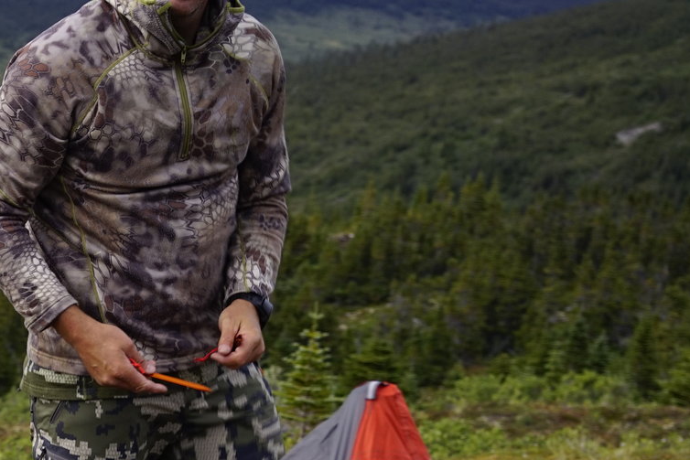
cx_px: -161
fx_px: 2224
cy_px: 463
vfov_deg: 11.7
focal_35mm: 116
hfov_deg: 16.8
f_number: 4
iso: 200
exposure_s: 1/60
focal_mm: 35
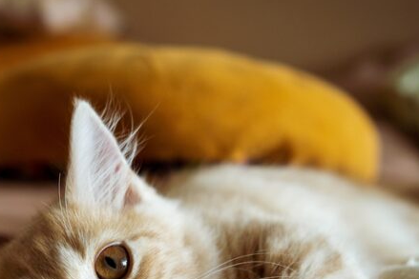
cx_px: 110
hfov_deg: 34.9
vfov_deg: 23.1
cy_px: 290
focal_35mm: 56
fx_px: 652
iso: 800
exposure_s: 1/160
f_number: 2.8
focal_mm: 24
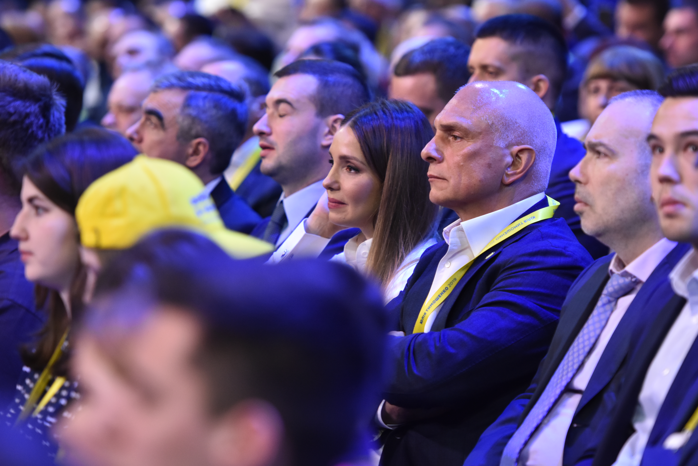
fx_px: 4217
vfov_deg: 6.3
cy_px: 233
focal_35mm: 218
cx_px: 349
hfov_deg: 9.5
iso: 1000
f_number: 2.8
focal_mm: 145
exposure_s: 1/200
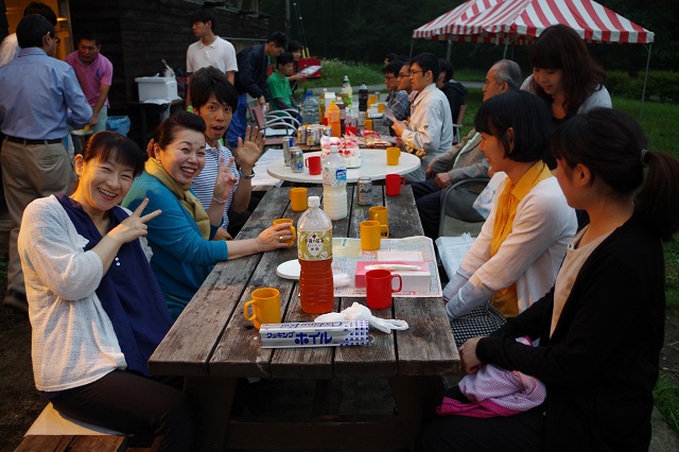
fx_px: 584
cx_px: 340
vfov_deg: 42.3
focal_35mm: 31
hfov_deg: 60.3
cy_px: 226
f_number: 4
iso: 800
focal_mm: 21.25
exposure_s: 1/50
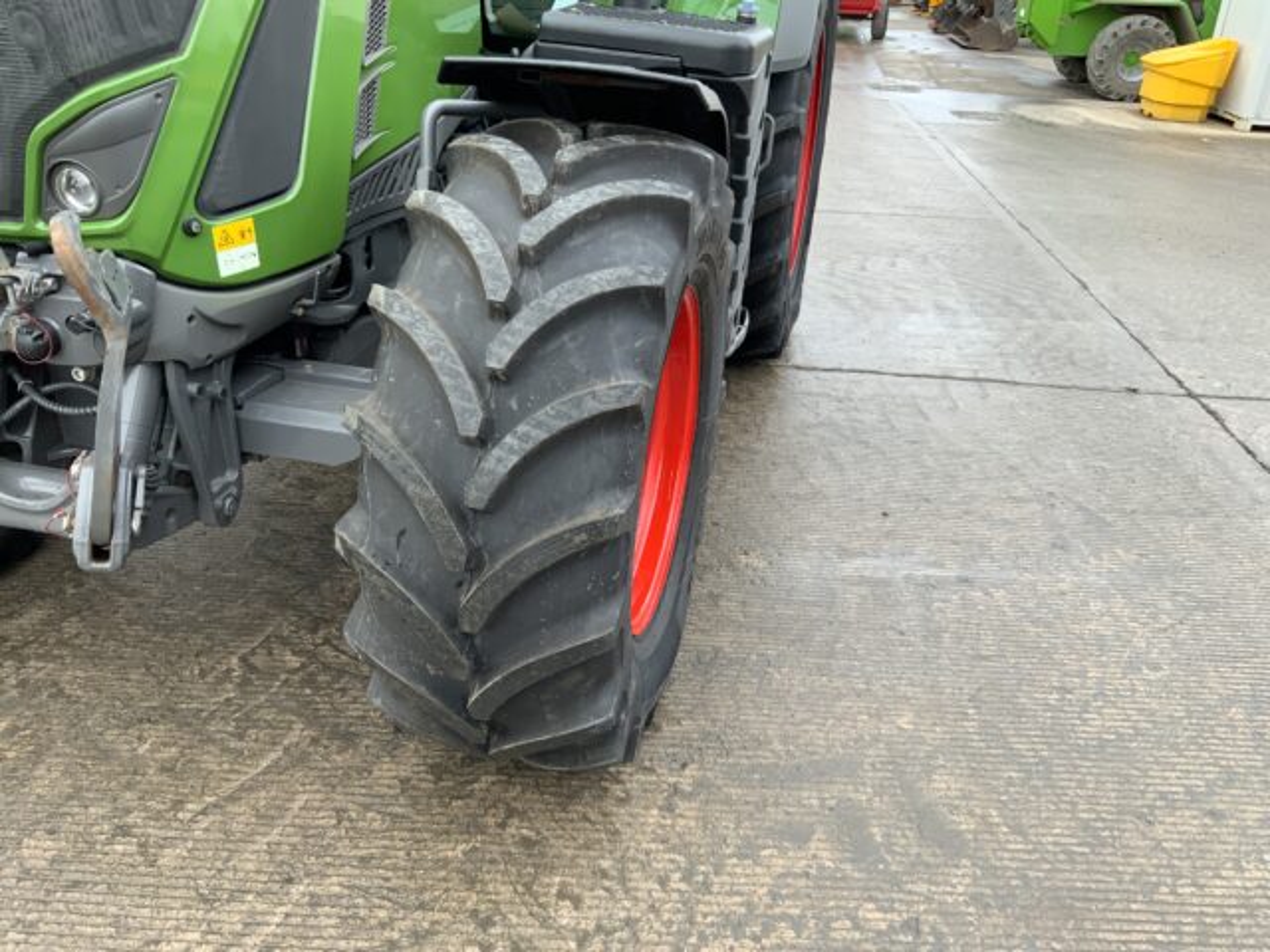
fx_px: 1064
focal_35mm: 29
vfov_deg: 48.2
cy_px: 476
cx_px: 635
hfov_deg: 61.7
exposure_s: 1/154
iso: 16
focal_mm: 3
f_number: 1.8
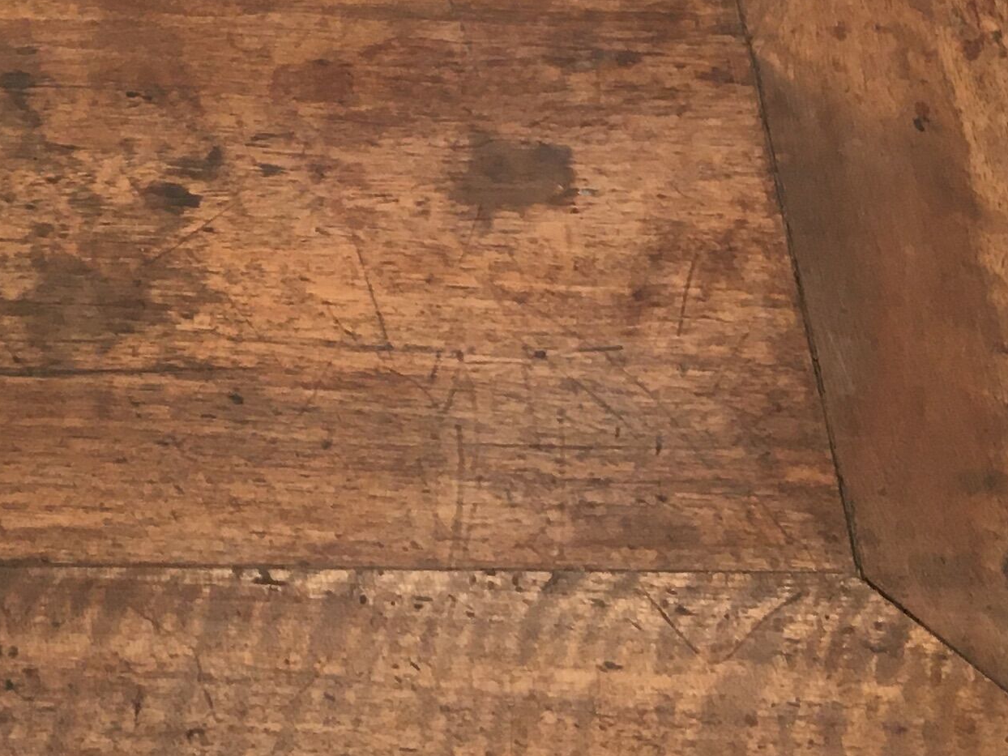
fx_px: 2737
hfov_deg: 19.6
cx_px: -199
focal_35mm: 94
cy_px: 92
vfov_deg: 15.6
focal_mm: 4.15
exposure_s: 1/33
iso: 80
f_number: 2.2
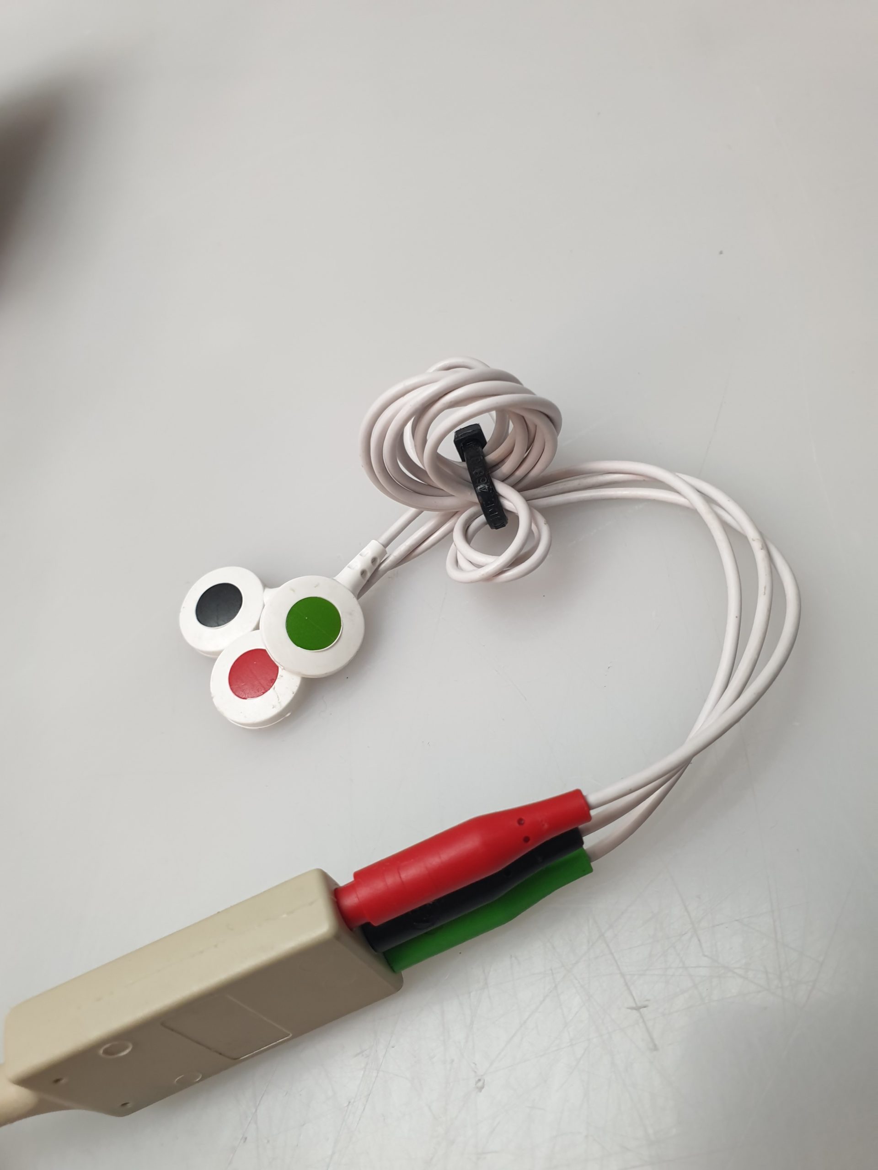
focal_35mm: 26
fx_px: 879
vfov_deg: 67.3
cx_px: 439
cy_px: 585
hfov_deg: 53.1
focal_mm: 4.3
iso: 100
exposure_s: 1/50
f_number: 2.4
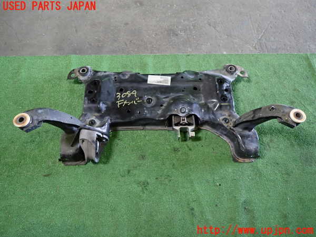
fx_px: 228
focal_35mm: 25
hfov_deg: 69.4
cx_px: 158
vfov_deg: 54.9
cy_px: 118
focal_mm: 4.5
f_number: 2
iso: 320
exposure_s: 1/30
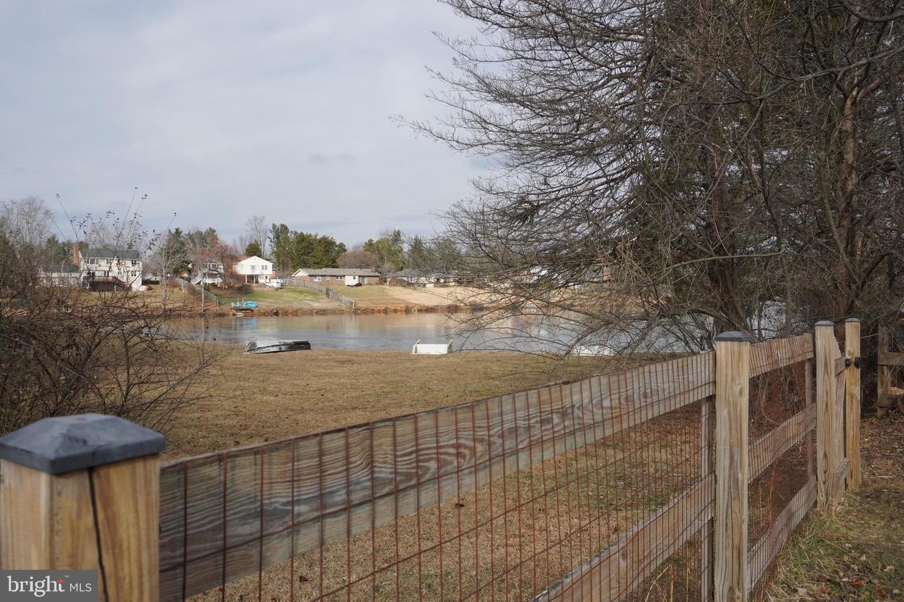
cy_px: 301
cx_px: 452
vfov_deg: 43.6
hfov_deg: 61.9
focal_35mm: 30
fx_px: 753
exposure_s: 1/2000
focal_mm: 20
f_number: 6.3
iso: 500
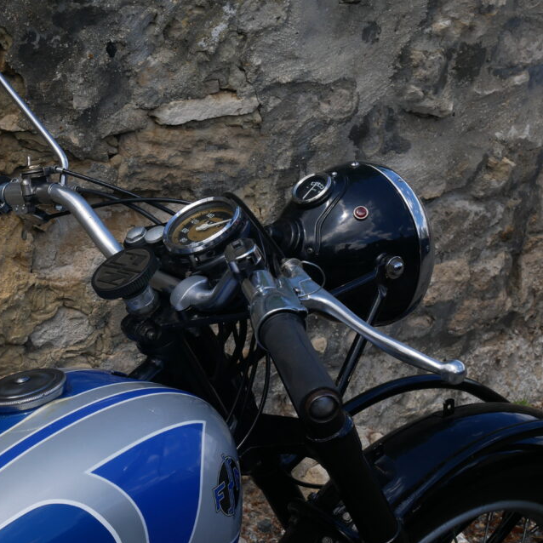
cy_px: 307
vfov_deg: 24.3
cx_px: 114
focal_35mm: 71
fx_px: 1260
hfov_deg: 24.0
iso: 200
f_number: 9
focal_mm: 25
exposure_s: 1/250
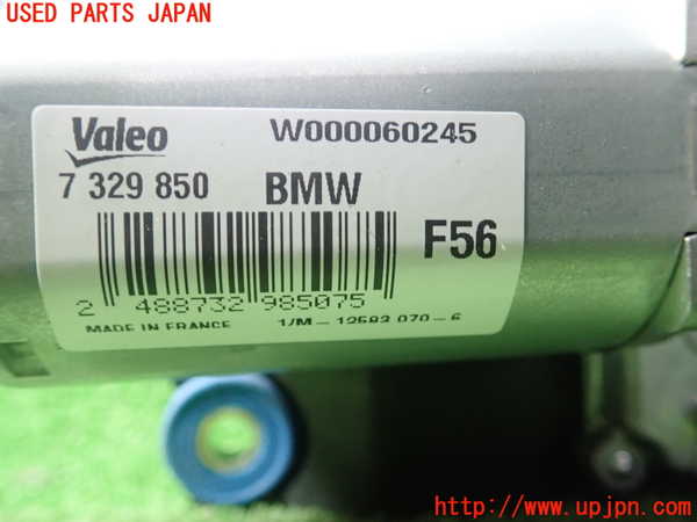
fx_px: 604
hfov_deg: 60.0
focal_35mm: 30
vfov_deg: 46.8
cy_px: 261
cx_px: 348
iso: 800
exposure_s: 1/60
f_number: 2.3
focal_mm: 5.5
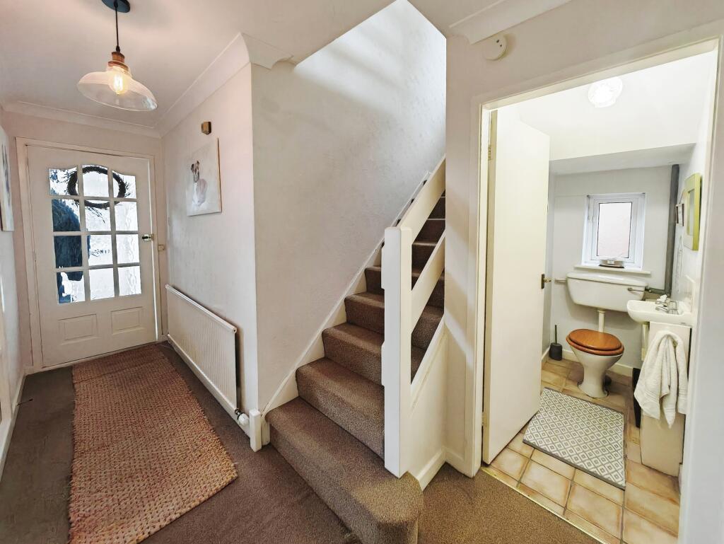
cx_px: 362
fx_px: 272
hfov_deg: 106.2
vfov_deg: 90.0
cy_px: 272
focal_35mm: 13
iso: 320
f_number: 2
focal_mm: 1.82
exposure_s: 1/33
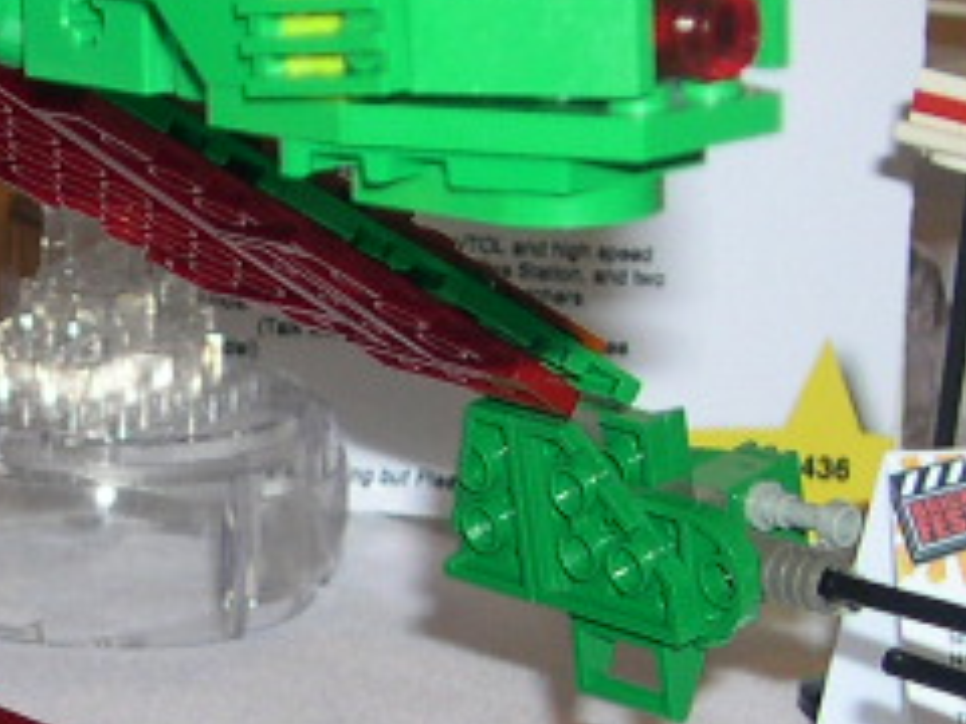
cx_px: -125
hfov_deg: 12.0
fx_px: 4521
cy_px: 583
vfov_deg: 9.1
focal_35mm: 162
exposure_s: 1/60
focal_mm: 8
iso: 100
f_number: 2.8
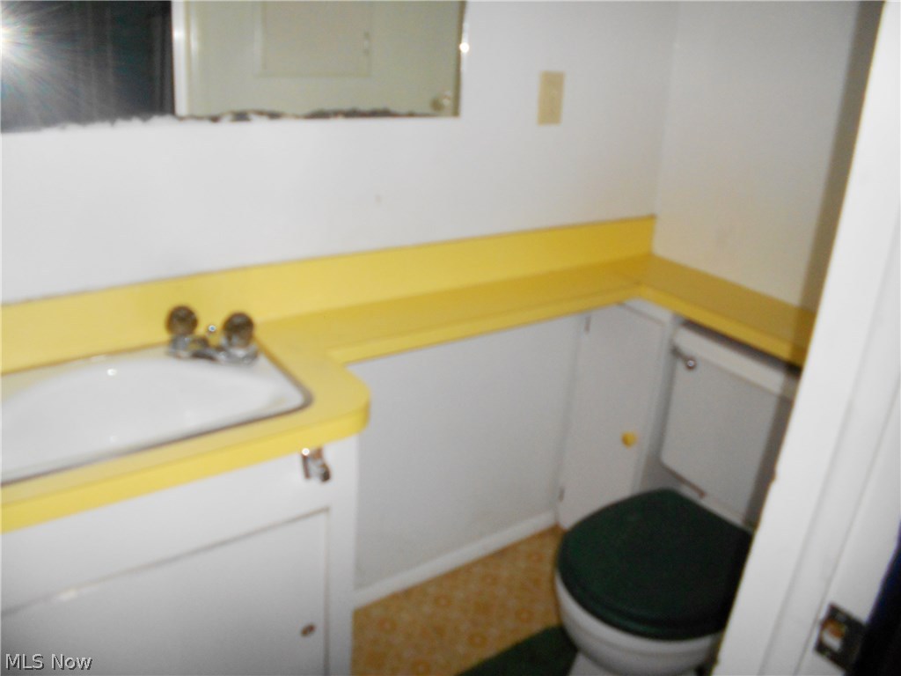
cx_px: 450
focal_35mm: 37
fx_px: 963
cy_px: 338
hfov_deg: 50.1
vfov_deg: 38.7
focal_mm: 6.7
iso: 200
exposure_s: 1/30
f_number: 3.9
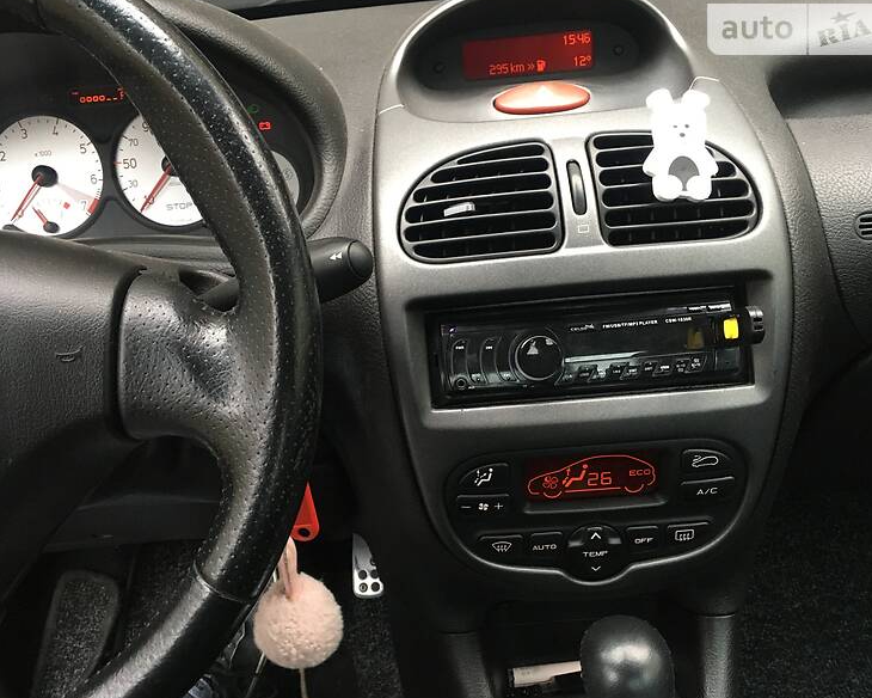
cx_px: 419
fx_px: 800
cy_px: 348
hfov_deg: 57.2
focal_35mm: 31
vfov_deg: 47.1
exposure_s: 1/33
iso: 160
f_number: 2.2
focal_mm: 4.2
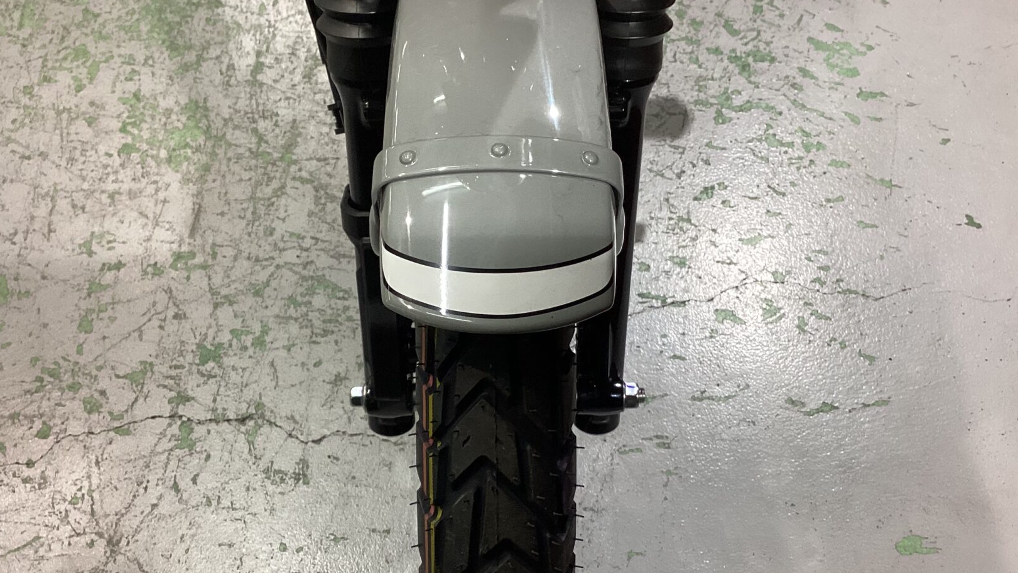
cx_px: 495
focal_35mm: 40
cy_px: 368
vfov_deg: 29.6
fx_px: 1080
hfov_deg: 50.5
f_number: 2.4
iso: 64
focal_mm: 3.3
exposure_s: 1/50
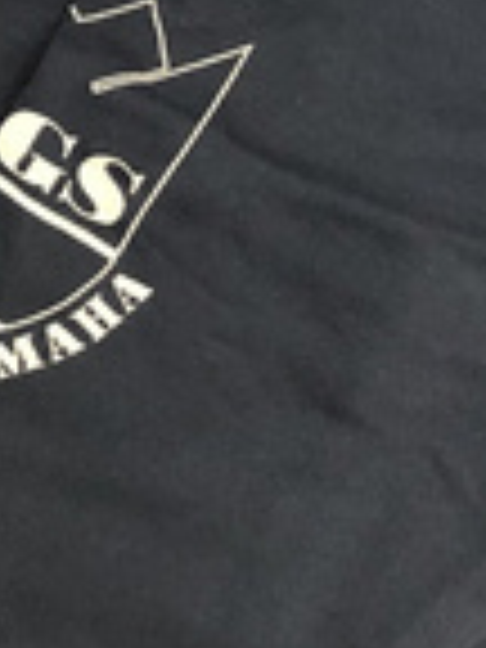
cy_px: 27
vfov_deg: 16.5
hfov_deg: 11.3
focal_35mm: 117
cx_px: -522
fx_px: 2190
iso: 100
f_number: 1.8
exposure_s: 1/13
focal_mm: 3.99
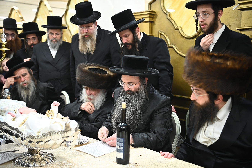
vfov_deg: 29.8
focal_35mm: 45
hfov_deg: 43.6
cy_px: 84
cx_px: 126
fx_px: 315
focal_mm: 45
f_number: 3.2
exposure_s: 1/160
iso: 3200
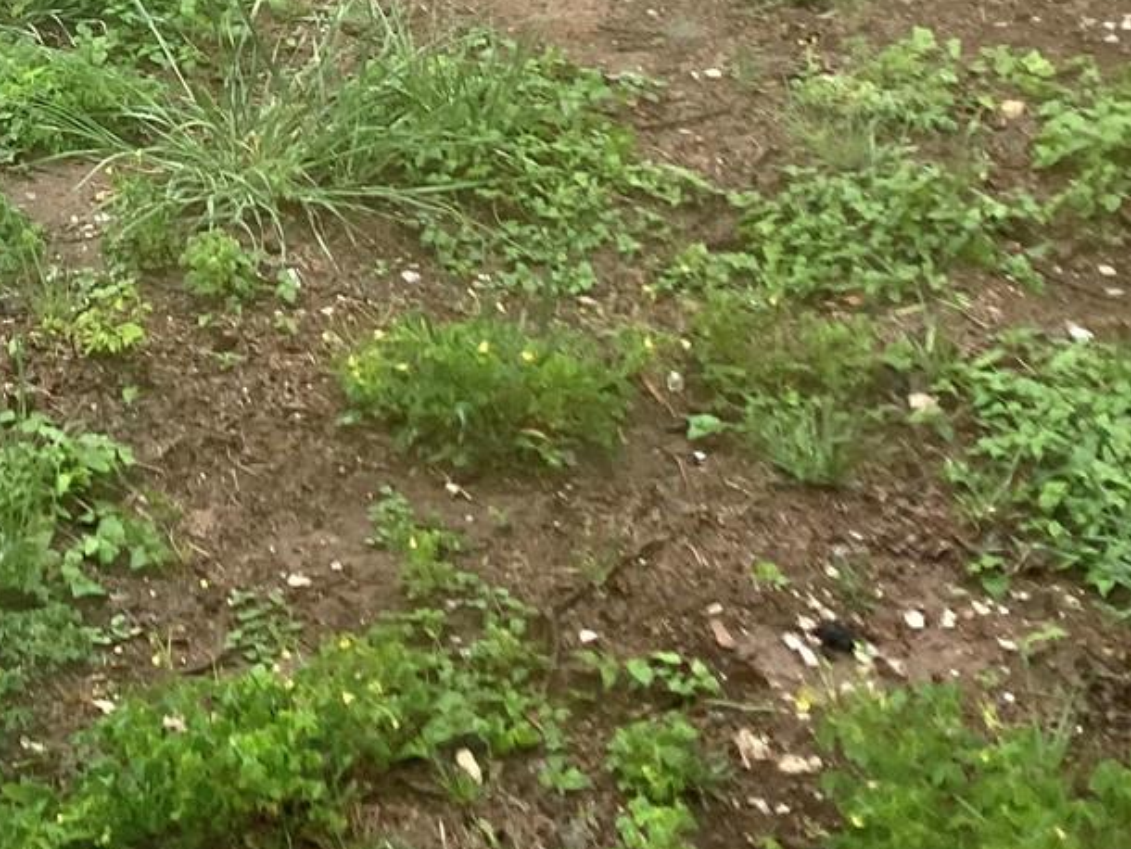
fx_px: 3072
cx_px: -204
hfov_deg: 19.7
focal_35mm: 94
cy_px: -488
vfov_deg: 14.5
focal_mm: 3.99
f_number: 1.8
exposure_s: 1/121
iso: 64
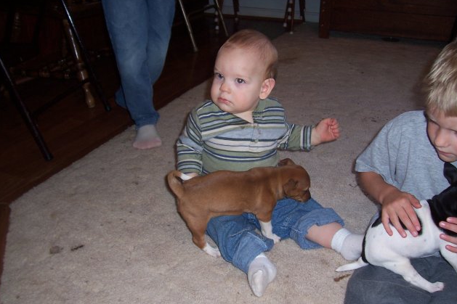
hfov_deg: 53.1
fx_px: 457
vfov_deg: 36.8
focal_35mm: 36
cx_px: 230
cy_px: 165
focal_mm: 5.6
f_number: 2.7
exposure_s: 1/60
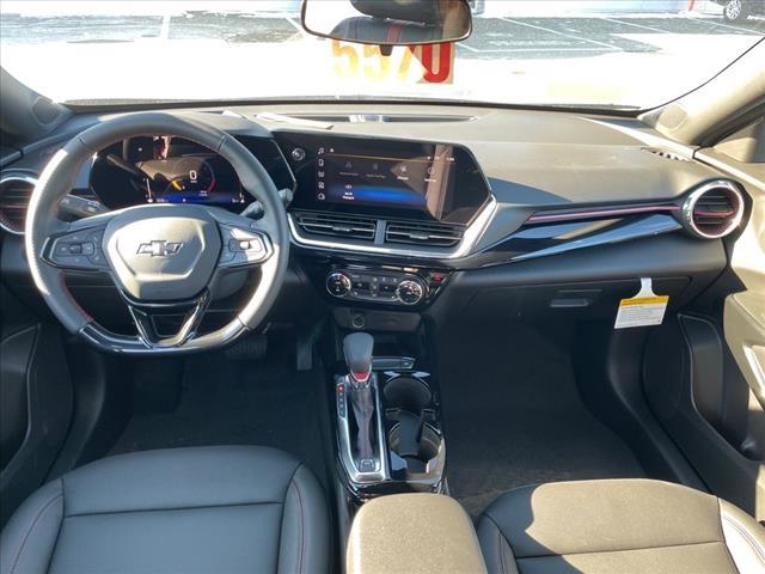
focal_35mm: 26
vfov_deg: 53.1
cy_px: 287
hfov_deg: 67.3
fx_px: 575
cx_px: 382
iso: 125
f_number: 1.6
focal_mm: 4.2
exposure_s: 1/60
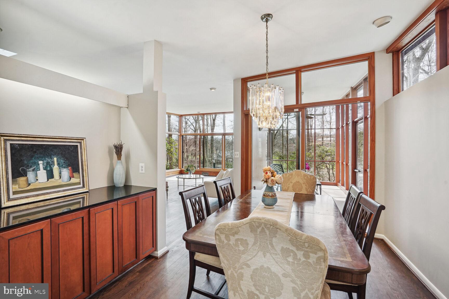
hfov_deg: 96.7
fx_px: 200
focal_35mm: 16
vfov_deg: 73.7
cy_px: 150
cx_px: 224
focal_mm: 16
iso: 640
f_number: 9
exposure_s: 1/100
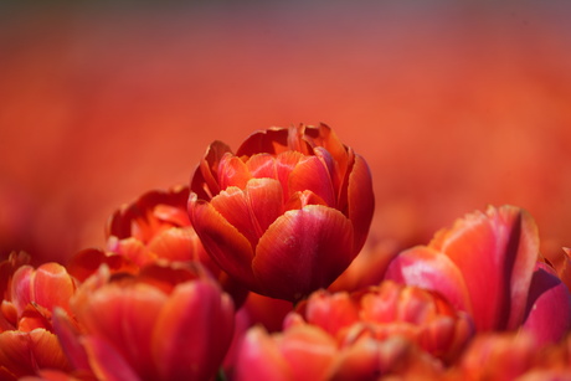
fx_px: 9519
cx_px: 286
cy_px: 190
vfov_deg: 2.3
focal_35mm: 600
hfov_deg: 3.4
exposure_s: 1/640
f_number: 7.1
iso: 100
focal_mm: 600
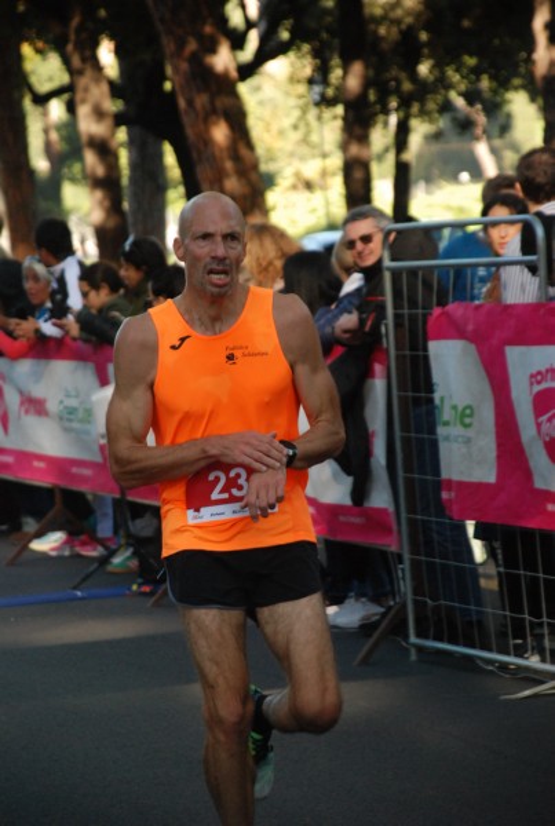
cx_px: 278
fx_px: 3865
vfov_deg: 12.2
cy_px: 413
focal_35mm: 168
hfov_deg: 8.2
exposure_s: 1/400
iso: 1000
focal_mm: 112
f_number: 5.6
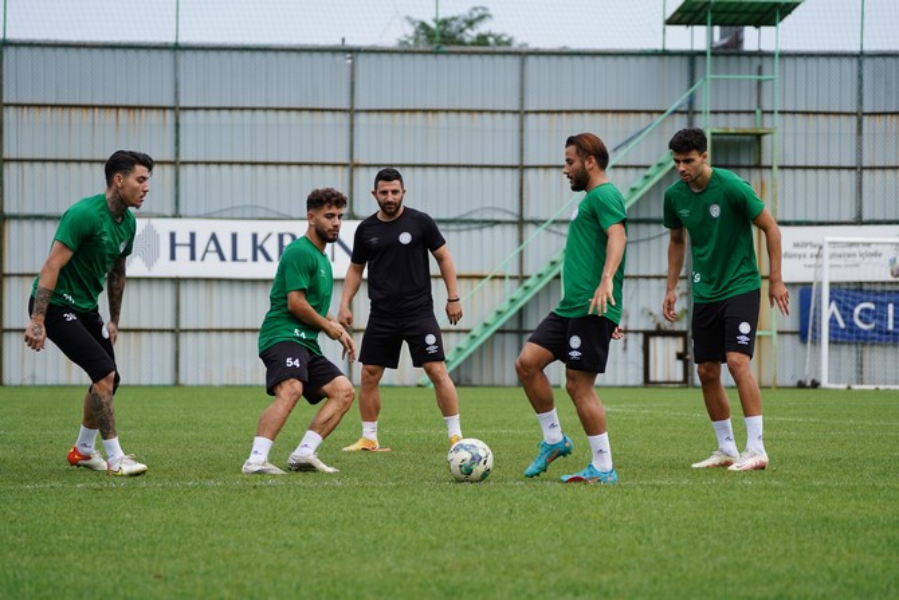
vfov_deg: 7.7
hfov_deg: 11.5
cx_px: 450
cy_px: 300
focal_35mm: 179
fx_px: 4471
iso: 250
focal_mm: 179
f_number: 5.6
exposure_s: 1/1000
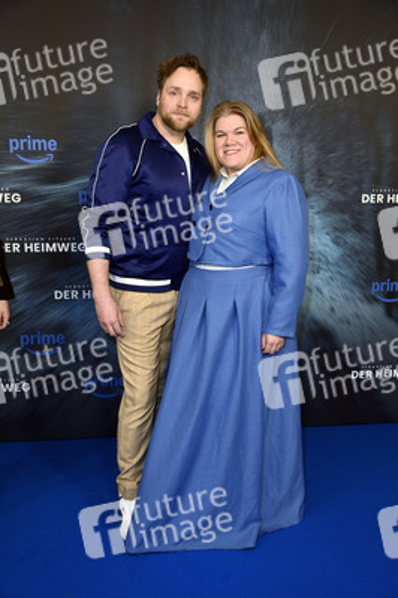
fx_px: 631
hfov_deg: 35.0
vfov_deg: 50.7
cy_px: 299
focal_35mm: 38
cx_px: 199
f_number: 5.6
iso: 1600
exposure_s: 1/250
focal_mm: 38
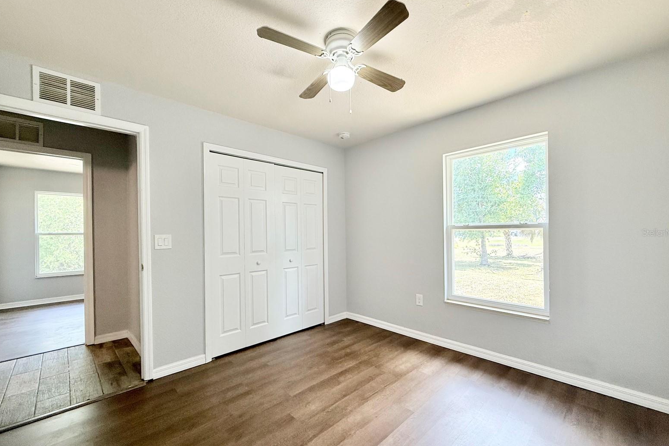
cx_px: 338
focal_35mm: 15
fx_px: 279
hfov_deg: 100.4
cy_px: 232
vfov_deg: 77.3
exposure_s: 1/120
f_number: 2.2
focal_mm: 2.22
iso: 160
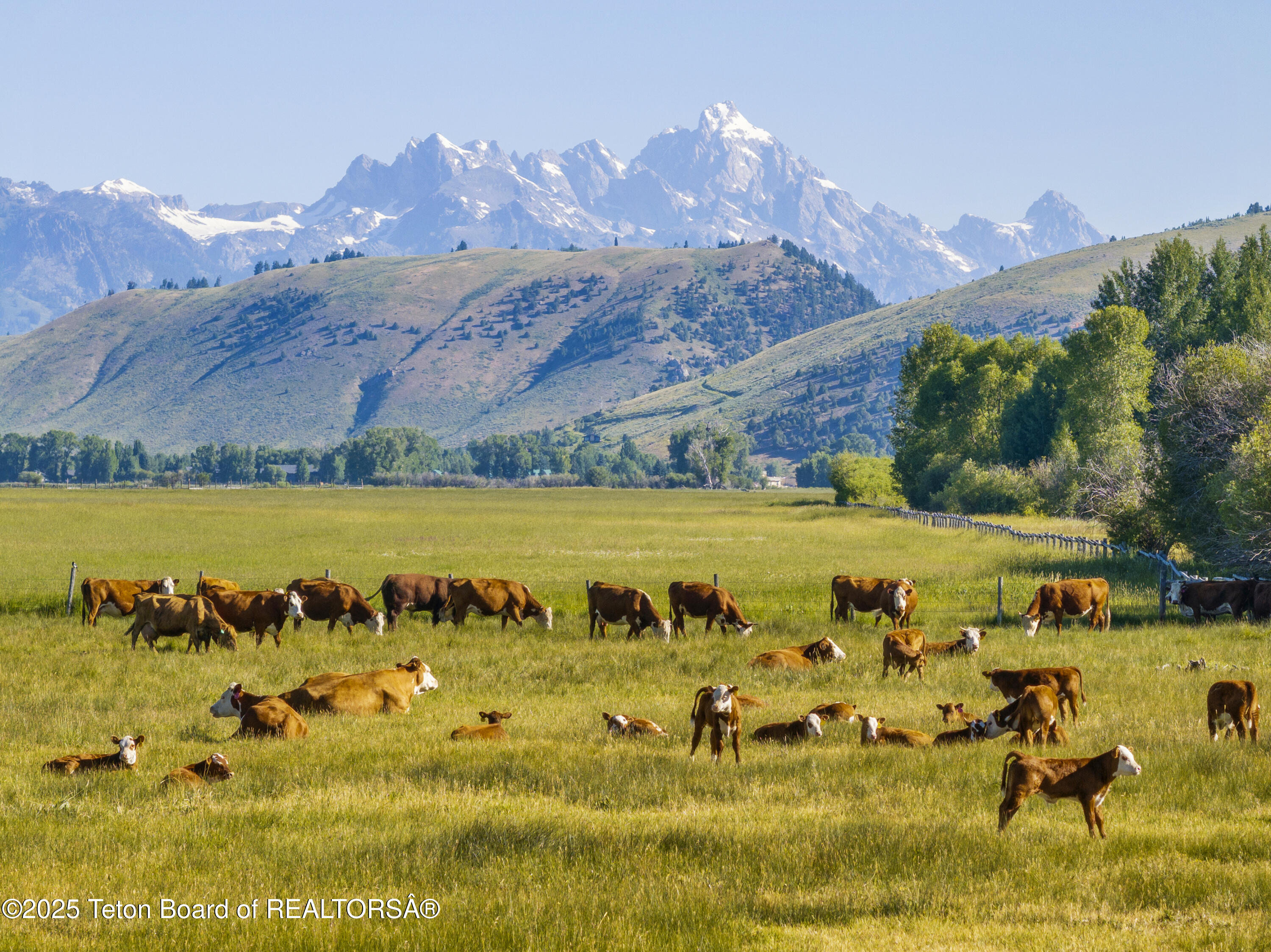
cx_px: 636
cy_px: 476
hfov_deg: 11.9
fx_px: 6092
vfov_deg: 8.9
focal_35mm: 166
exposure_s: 1/400
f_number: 3.4
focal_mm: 30.71
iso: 100
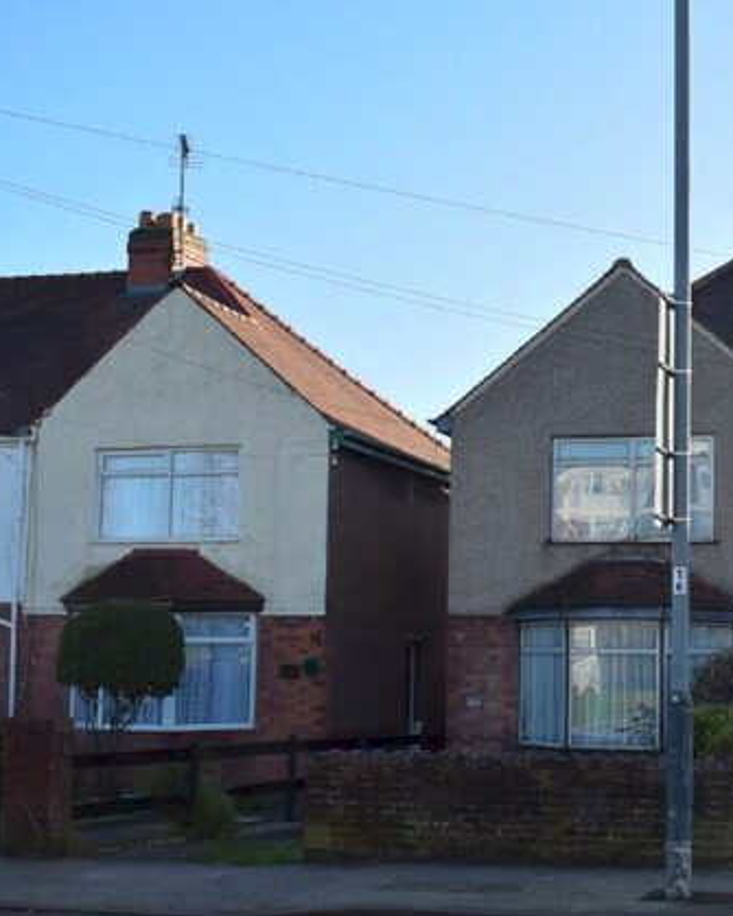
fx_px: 1595
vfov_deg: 32.1
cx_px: 619
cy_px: 493
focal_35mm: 59
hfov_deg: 25.3
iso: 100
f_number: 7.1
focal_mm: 25
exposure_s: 1/200
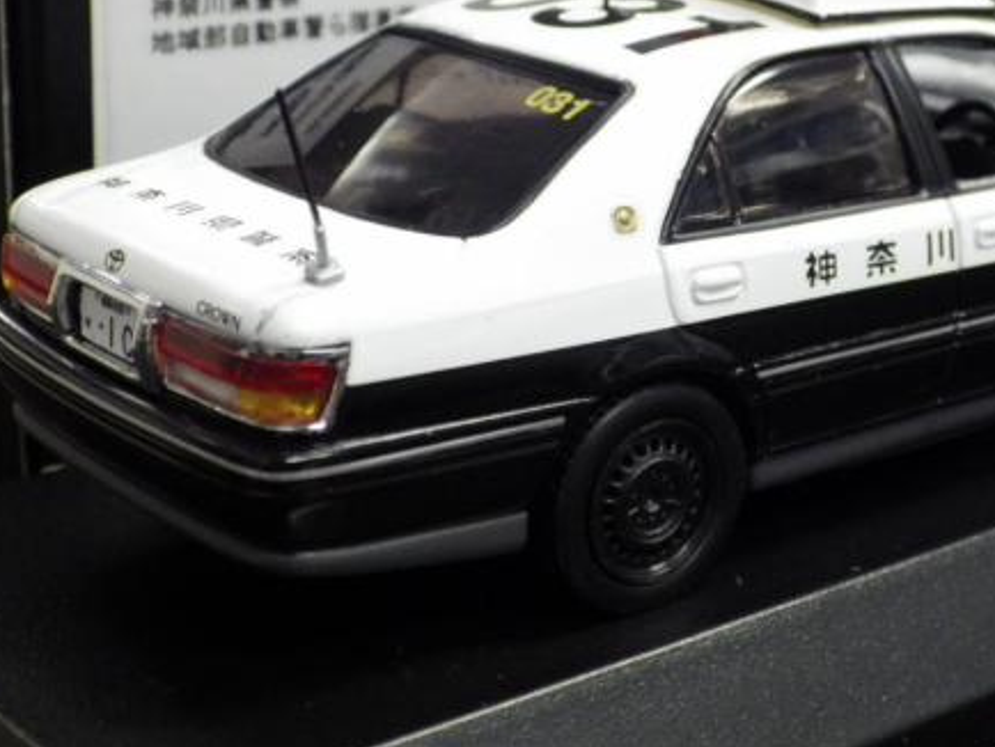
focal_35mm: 87
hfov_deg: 22.4
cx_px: 644
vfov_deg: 16.9
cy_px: 206
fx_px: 2502
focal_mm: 10.7
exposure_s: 1/45
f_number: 4
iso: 800
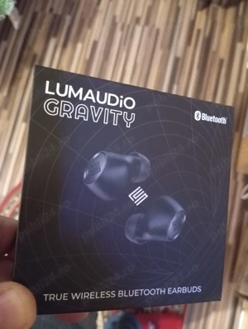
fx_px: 267
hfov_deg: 49.9
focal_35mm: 28
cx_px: 124
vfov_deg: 63.4
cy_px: 164
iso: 4796
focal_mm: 4.22
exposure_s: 1/14.3
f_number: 1.8
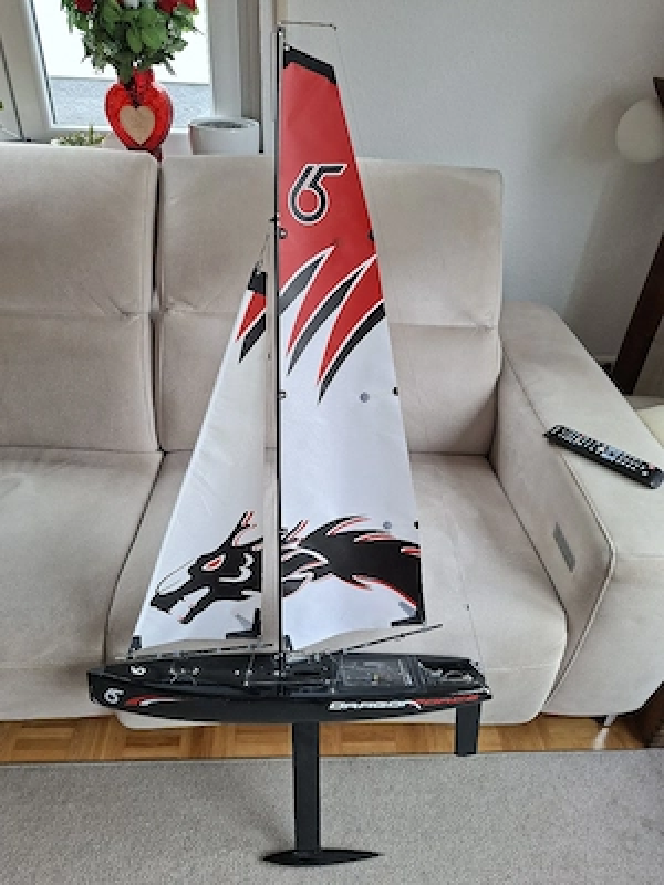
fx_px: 588
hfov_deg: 58.9
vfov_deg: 73.9
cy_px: 442
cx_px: 332
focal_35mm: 23
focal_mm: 5.54
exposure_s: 1/100
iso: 64
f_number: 1.8
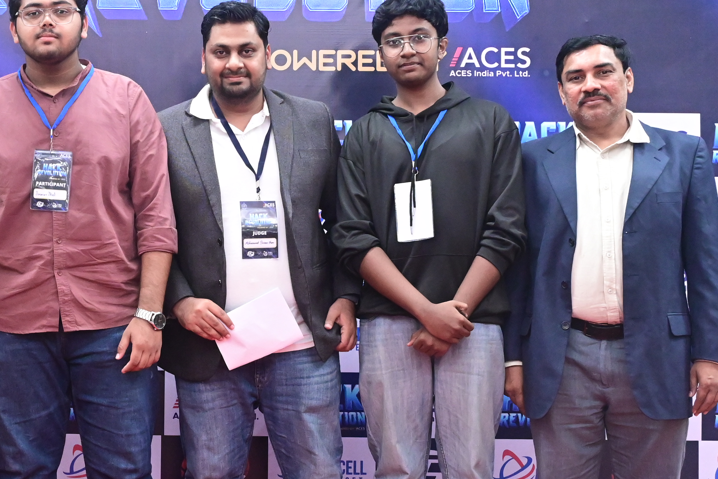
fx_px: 1620
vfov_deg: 16.8
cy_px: 277
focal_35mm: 81
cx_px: 80
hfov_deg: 24.3
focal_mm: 33.5
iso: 6400
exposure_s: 1/125
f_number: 5.6
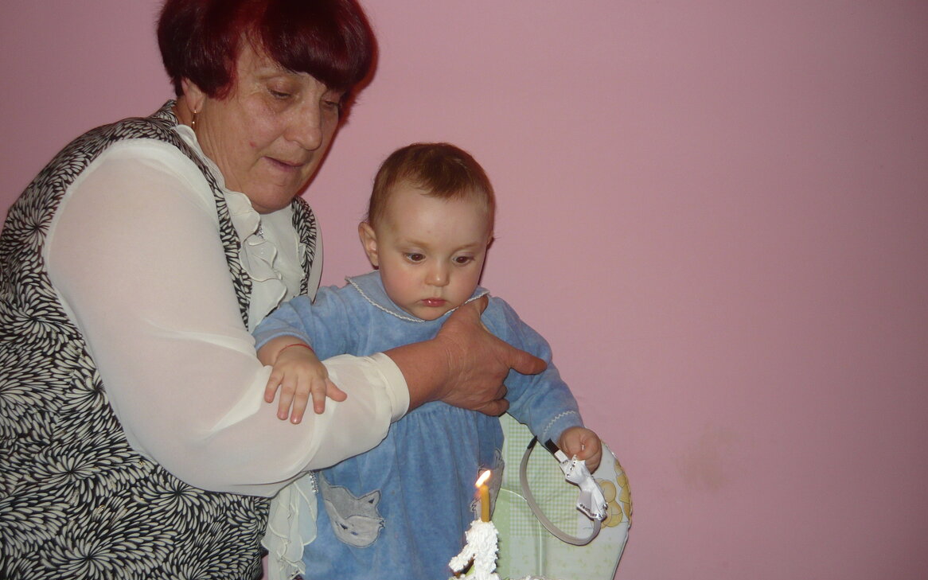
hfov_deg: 54.0
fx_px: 911
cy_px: 307
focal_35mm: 36
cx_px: 452
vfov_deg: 35.3
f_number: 2.8
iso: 100
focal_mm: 5.5
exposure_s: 1/30
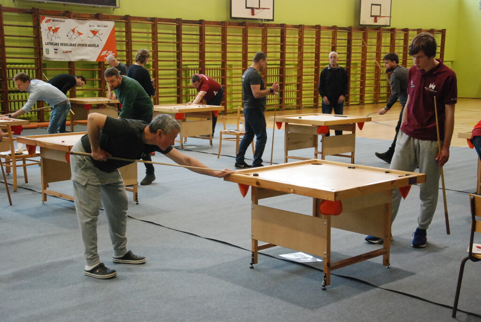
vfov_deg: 25.8
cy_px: 161
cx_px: 240
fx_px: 702
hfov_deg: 37.8
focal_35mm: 52
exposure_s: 1/100
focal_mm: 35
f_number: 5
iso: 1600
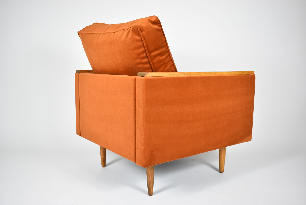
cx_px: 153
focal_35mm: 34
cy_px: 102
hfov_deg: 55.1
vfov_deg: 38.4
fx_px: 293
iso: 1250
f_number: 4
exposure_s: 1/125
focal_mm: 23
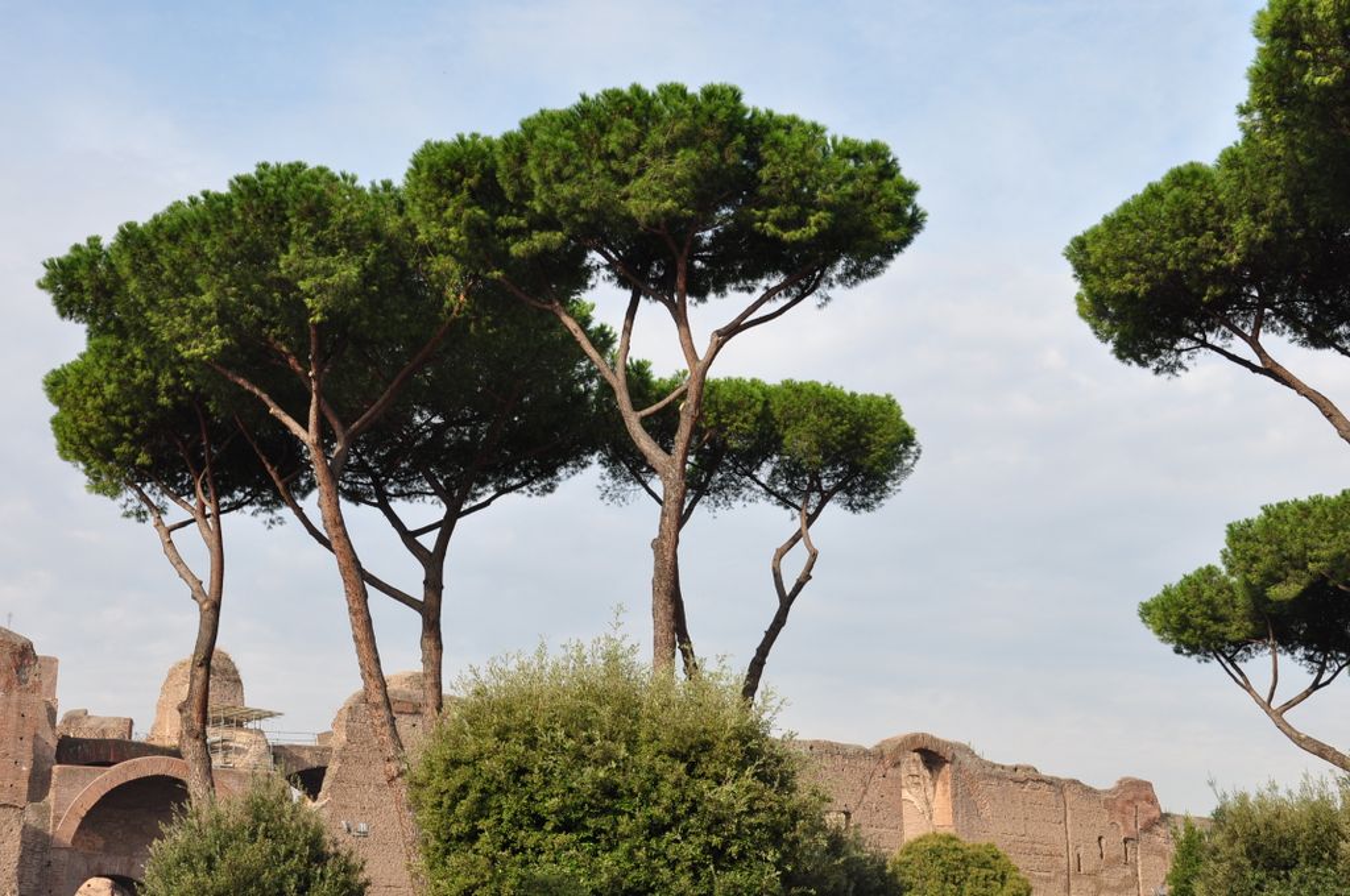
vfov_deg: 23.7
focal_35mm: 57
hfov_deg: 35.1
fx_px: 2135
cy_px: 448
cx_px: 675
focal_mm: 38
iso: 200
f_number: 10
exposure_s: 1/200
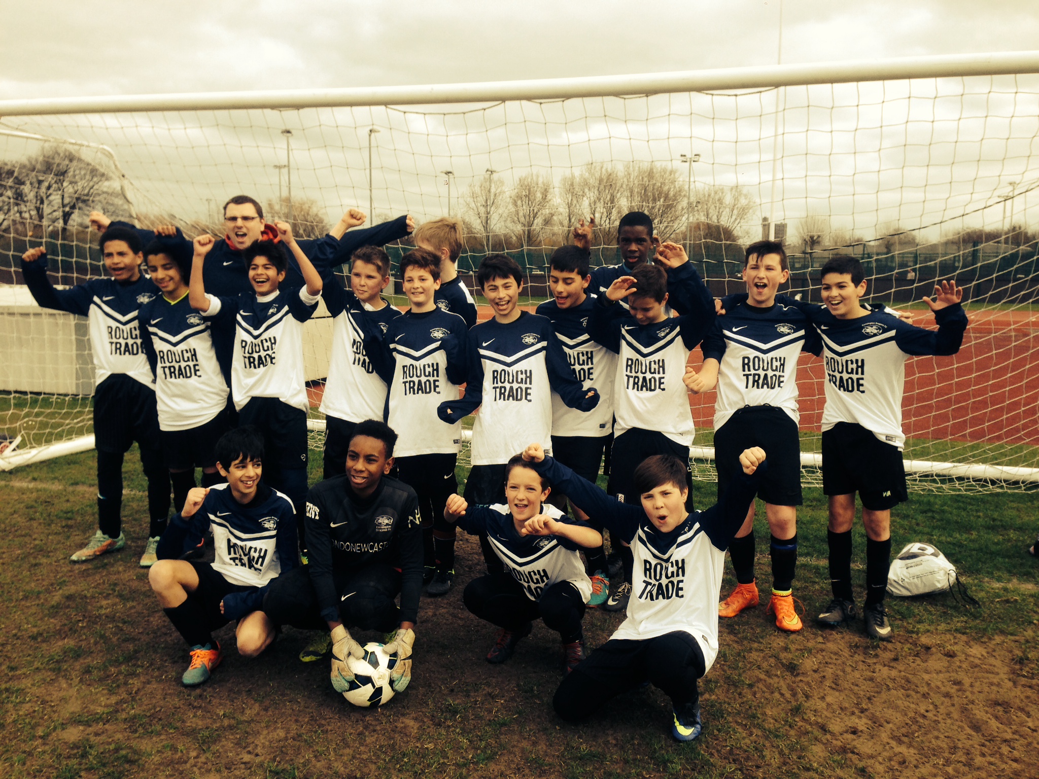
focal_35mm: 33
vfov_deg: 42.9
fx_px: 990
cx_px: 520
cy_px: 390
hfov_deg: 55.4
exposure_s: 1/834
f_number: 2.4
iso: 50
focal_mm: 4.12
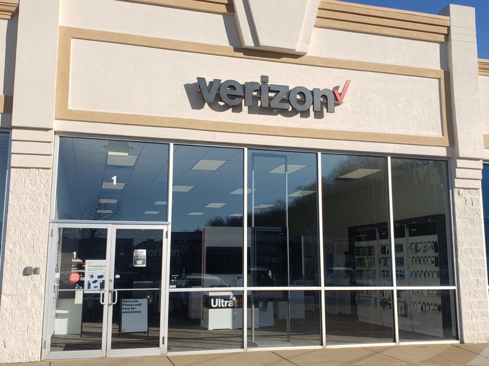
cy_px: 183
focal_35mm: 26
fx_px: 367
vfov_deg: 53.1
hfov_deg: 67.3
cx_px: 244
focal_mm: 4.3
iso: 50
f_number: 2.4
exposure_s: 1/1654
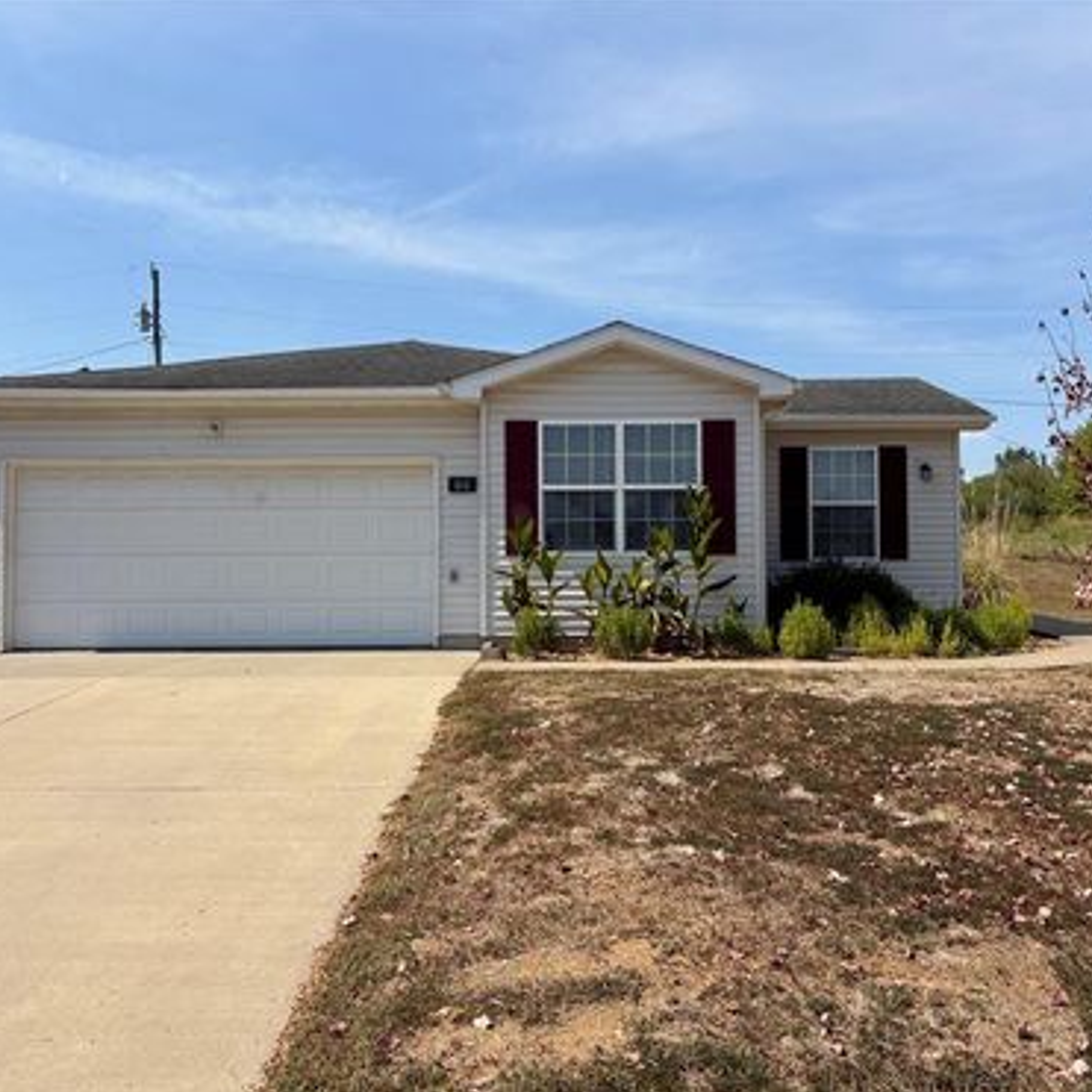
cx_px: 577
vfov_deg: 52.5
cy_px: 549
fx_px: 1106
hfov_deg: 52.5
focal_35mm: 31
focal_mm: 5.96
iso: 50
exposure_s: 1/4329
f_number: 1.6
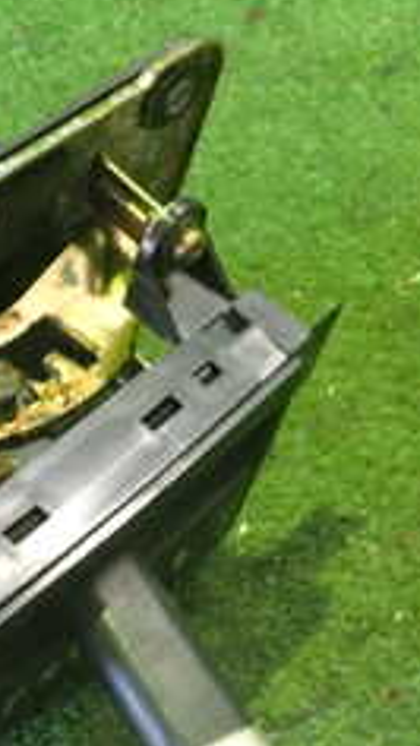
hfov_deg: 14.4
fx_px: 1641
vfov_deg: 24.9
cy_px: 661
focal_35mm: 83
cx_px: 0
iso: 800
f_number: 2.3
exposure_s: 1/25
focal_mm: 5.4
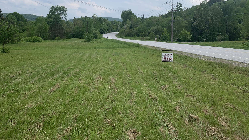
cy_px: 27
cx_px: 117
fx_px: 231
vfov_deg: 32.8
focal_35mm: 35
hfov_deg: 56.6
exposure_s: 1/2257
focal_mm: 4.25
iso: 25
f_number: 1.8
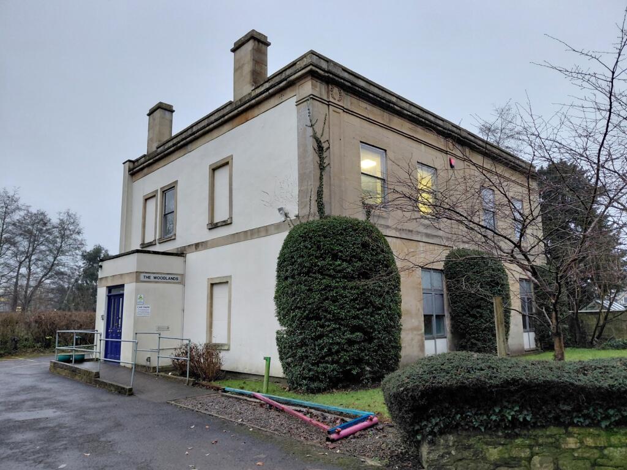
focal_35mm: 25
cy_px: 235
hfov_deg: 69.4
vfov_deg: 54.9
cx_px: 314
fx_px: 453
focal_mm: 4.69
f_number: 1.8
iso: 200
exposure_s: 1/50.1
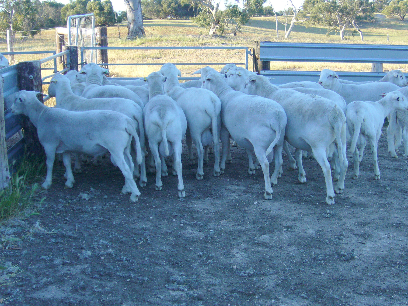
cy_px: 154
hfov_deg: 32.7
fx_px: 695
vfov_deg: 24.8
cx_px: 214
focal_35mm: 59
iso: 100
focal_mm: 9.1
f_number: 3.5
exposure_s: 1/250
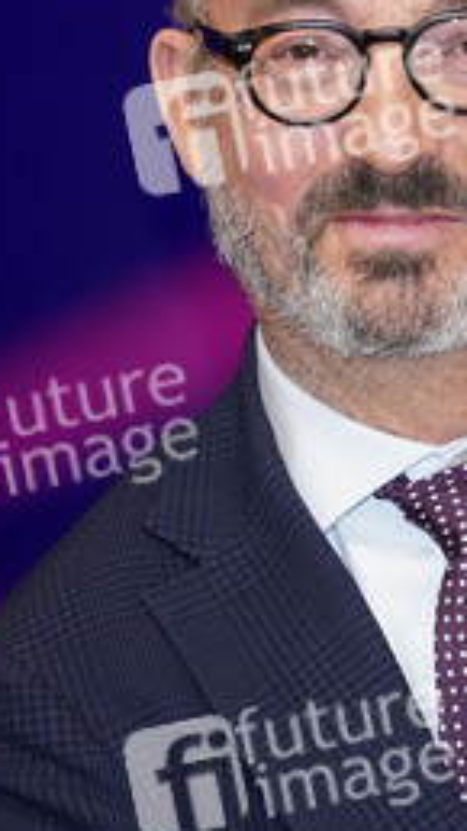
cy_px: 280
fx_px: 2181
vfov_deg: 21.5
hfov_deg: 12.2
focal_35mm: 99
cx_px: 383
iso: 2000
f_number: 5.6
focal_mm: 61
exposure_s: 1/160
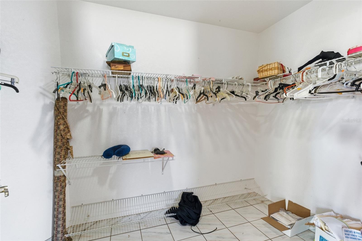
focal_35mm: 16
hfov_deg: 96.7
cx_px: 181
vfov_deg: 73.7
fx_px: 161
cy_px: 120
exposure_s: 1/8
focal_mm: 16
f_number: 9
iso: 400
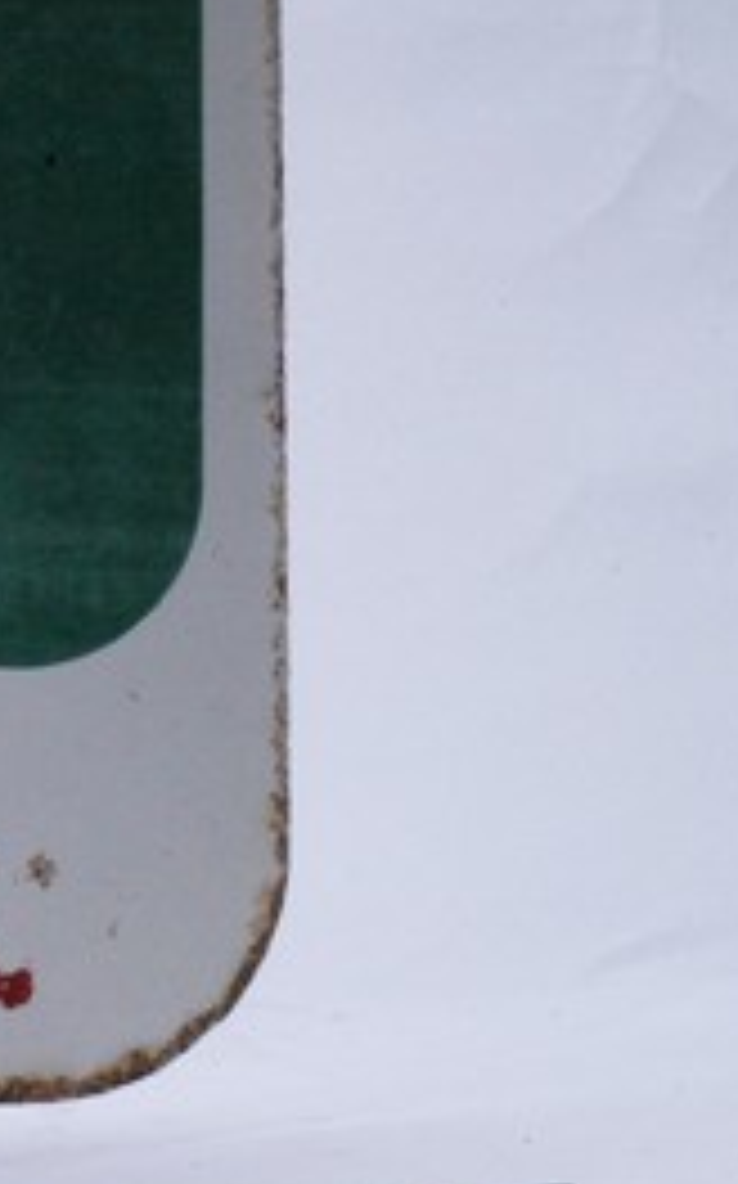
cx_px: -675
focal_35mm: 223
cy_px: 335
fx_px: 7188
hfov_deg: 5.8
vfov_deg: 9.4
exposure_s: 1/125
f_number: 32
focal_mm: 60
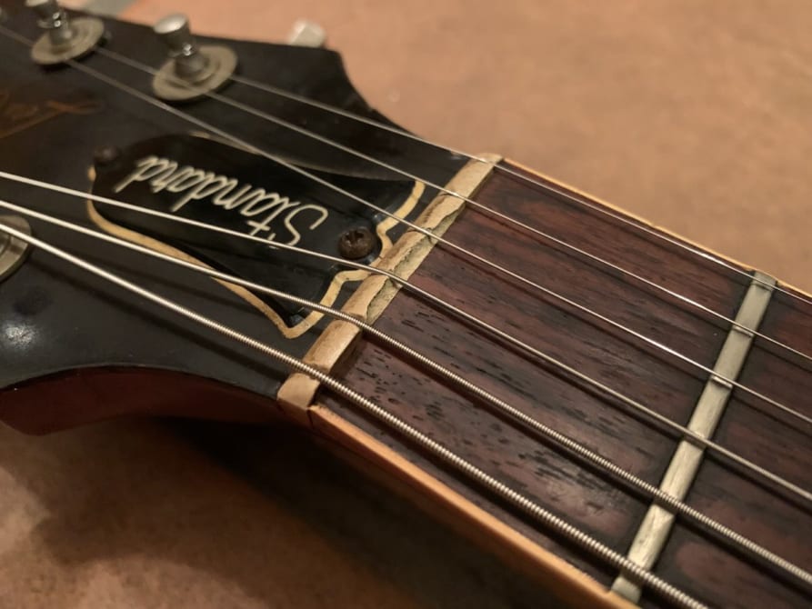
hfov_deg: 67.3
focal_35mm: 26
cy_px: 304
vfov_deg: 53.1
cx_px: 406
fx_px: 610
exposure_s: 1/20
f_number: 1.8
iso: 640
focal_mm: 4.25
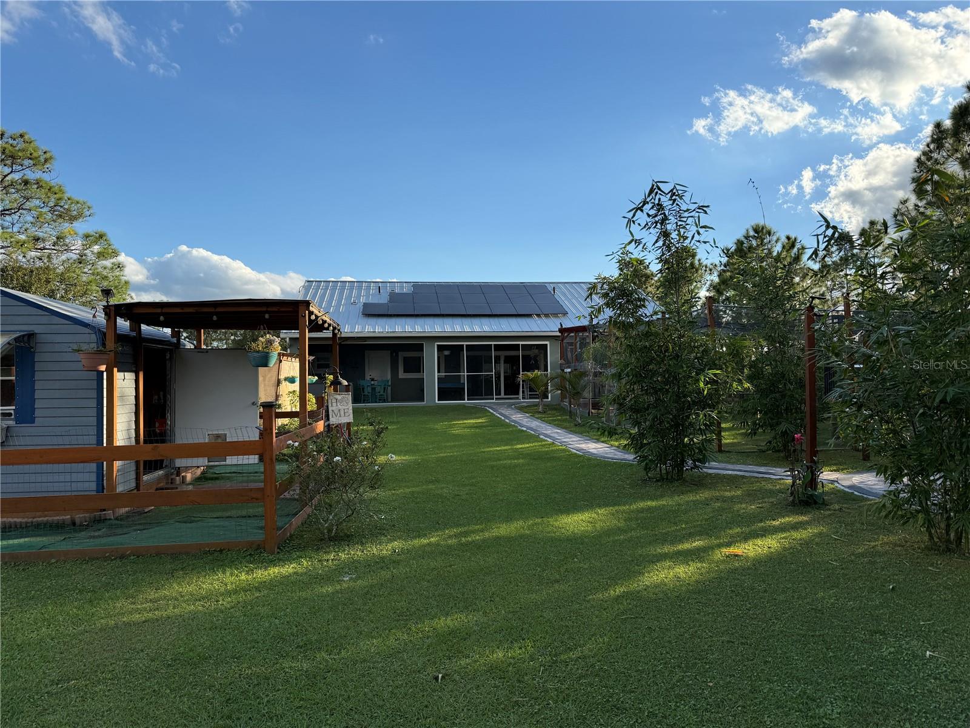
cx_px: 485
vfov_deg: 56.8
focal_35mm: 24
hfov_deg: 71.6
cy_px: 364
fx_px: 673
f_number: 1.78
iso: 80
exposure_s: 1/2703
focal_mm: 6.76
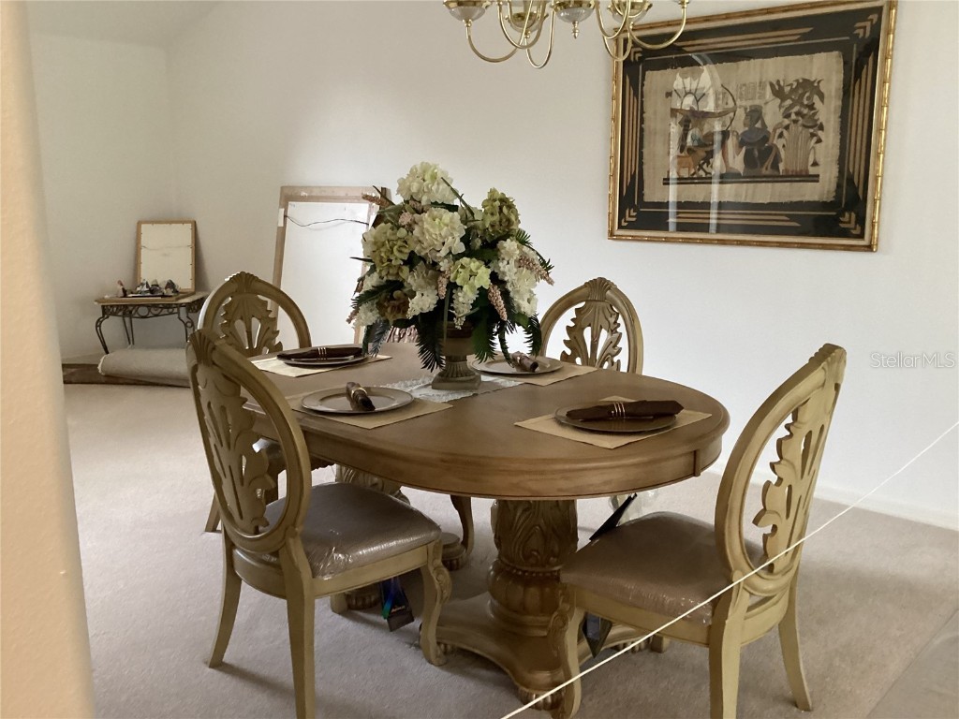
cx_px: 480
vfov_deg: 45.4
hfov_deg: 58.4
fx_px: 859
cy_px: 360
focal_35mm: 31
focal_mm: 3.3
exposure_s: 1/40
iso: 400
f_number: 2.4
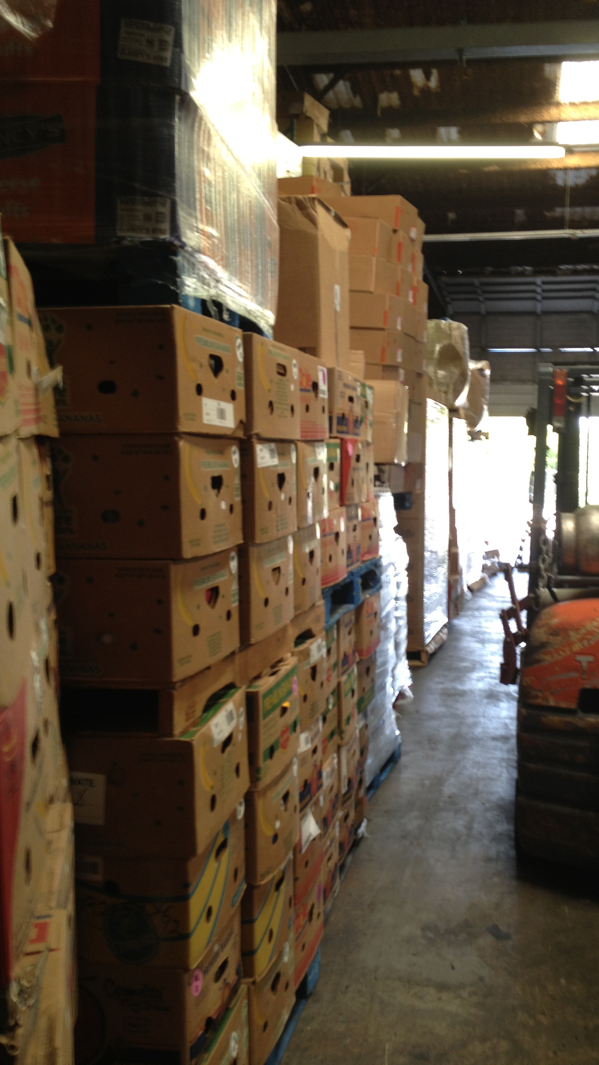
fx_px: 1130
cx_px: 413
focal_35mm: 40
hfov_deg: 29.4
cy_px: 535
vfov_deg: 50.5
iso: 50
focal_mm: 4.28
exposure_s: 1/20
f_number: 2.4
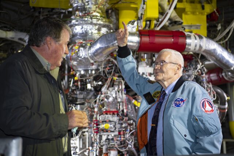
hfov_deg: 28.8
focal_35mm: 70
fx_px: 455
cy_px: 78
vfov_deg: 19.5
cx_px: 117
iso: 200
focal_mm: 70
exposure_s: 1/80
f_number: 3.2
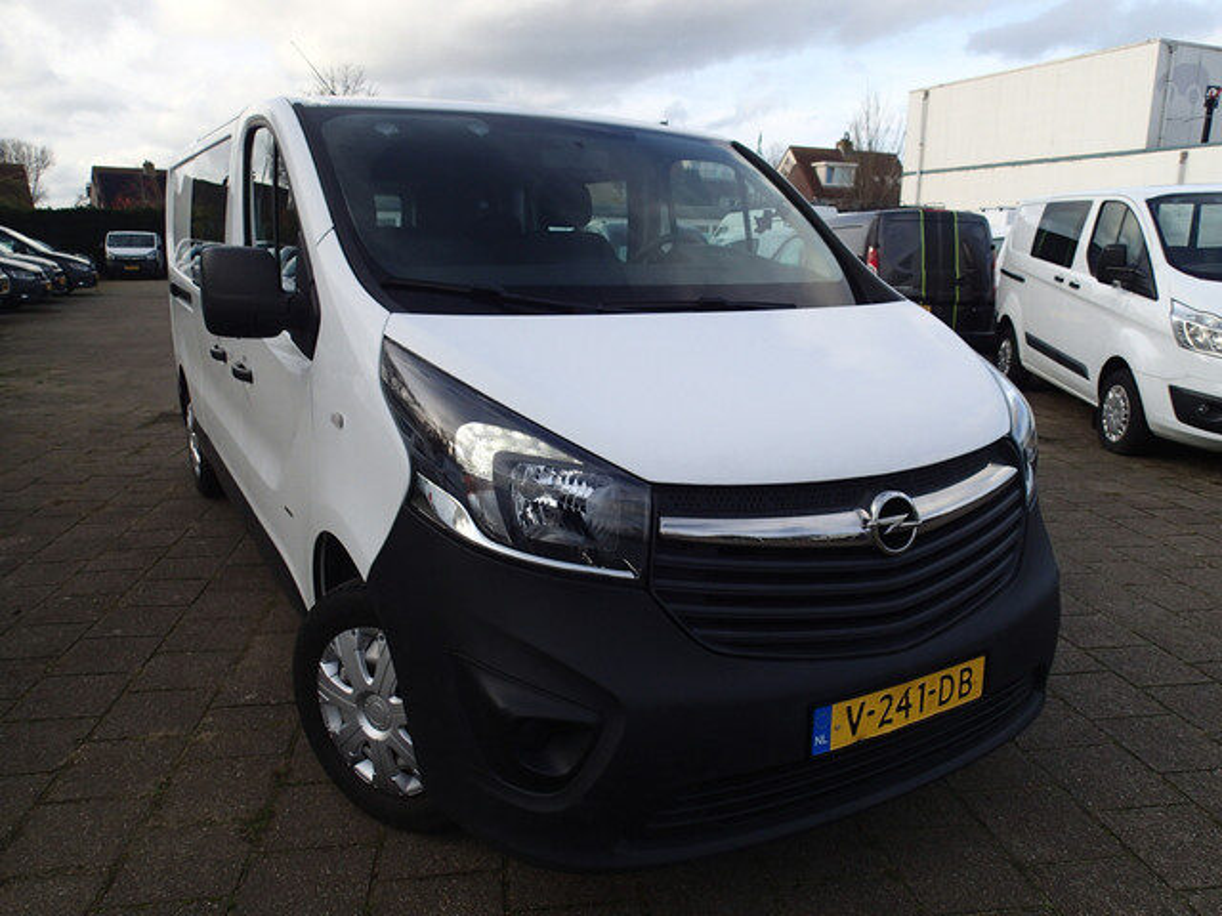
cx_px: 611
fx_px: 883
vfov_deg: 54.9
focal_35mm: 25
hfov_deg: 69.4
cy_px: 458
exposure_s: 1/640
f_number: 2.8
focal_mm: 4.5
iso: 100
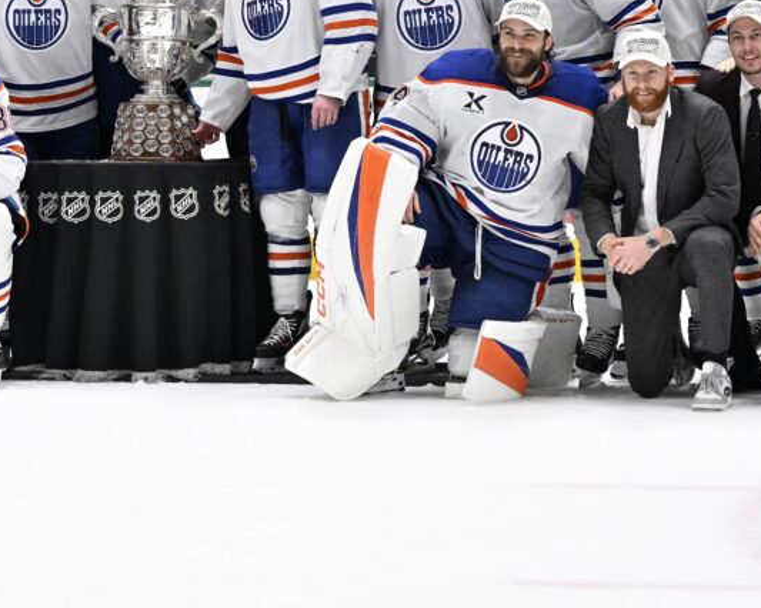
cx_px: 107
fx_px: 3332
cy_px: 83
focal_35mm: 148
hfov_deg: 12.9
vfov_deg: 10.4
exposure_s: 1/640
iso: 2500
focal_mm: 70
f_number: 5.6
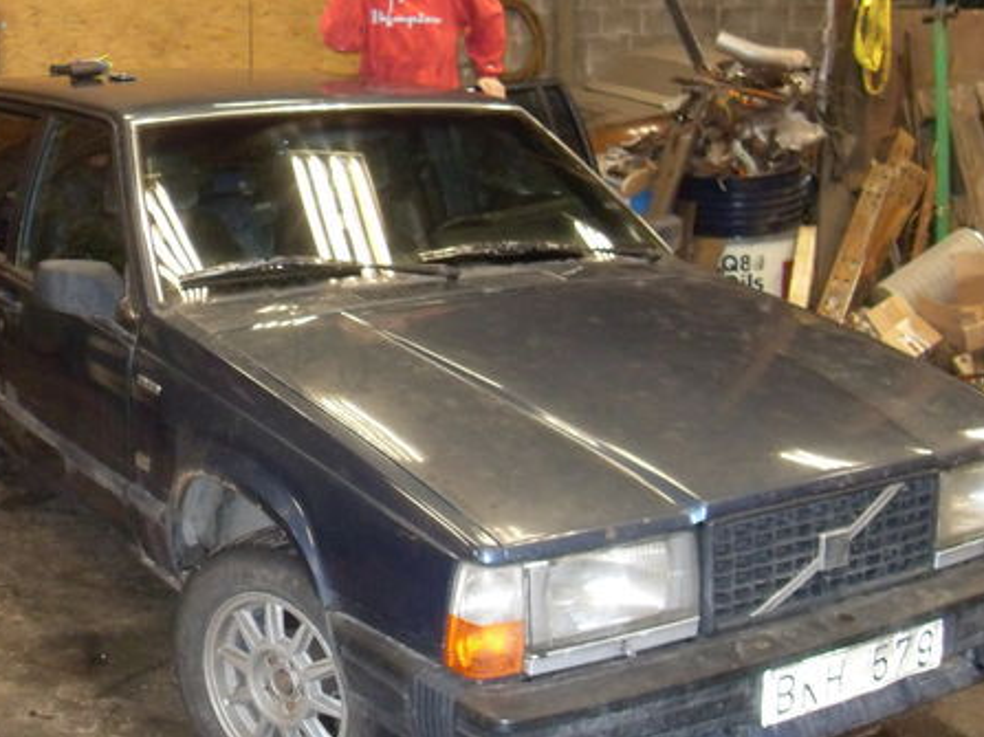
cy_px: 315
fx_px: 1506
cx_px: 394
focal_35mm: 53
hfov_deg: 36.1
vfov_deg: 27.5
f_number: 2.8
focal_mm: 6.3
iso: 400
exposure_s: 1/45
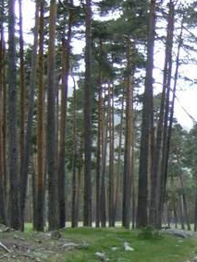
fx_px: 615
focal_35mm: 81
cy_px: 171
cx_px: 213
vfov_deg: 24.0
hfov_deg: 17.6
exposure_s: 1/318
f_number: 2.8
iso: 100
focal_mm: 6
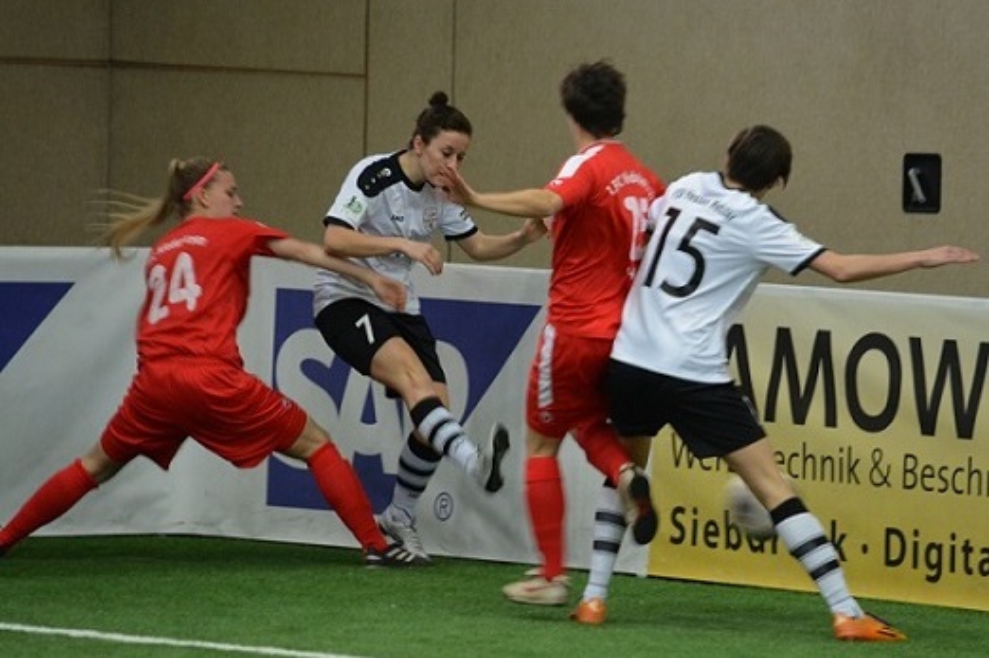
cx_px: 494
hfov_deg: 5.7
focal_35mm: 360
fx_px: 9880
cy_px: 329
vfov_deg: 3.8
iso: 1600
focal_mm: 240
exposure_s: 1/100
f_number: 5.3
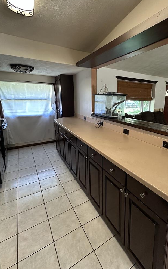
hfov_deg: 63.4
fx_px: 132
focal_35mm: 18
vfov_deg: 90.8
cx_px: 111
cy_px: 121
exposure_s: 1/60
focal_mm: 2.22
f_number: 2.2
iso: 400
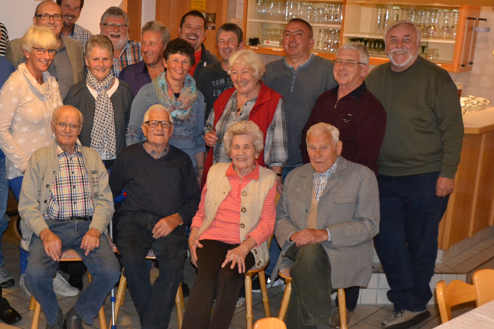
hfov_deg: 34.9
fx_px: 778
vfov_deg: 23.9
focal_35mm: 57
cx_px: 164
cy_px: 163
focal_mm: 27
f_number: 3.8
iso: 3200
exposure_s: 1/60
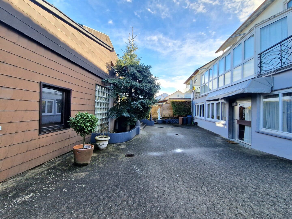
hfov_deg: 106.2
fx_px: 110
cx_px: 146
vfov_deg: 89.9
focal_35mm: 13
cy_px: 110
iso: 50
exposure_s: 1/526
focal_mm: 2.2
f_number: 2.2
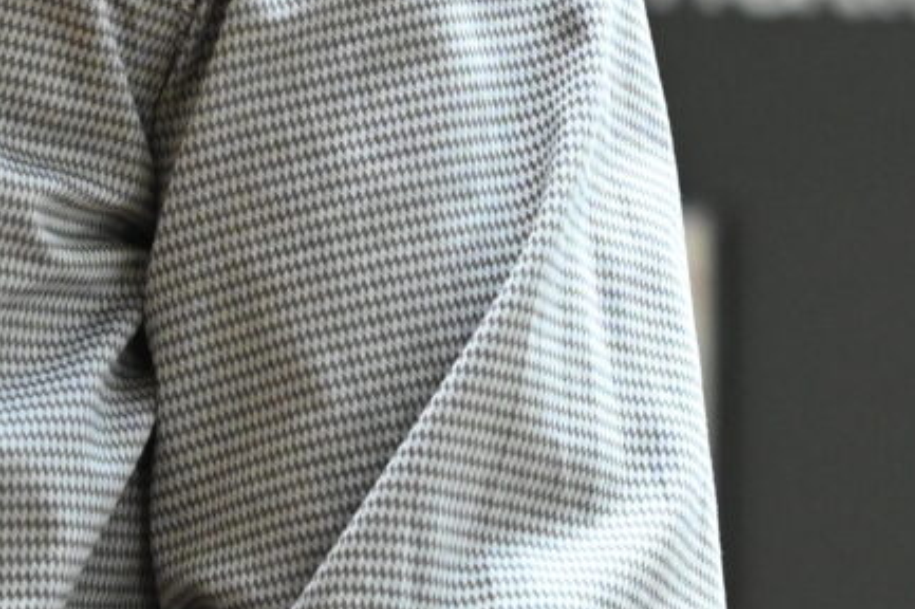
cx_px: 127
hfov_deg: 4.1
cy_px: -375
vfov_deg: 2.7
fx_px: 12775
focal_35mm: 503
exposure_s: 1/1250
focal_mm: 85
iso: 4000
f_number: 2.8
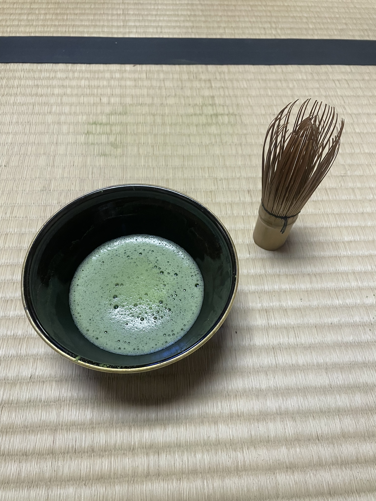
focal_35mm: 26
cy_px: 250
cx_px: 188
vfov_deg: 67.3
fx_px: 377
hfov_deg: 53.1
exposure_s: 1/60
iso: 400
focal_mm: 4.2
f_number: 1.6
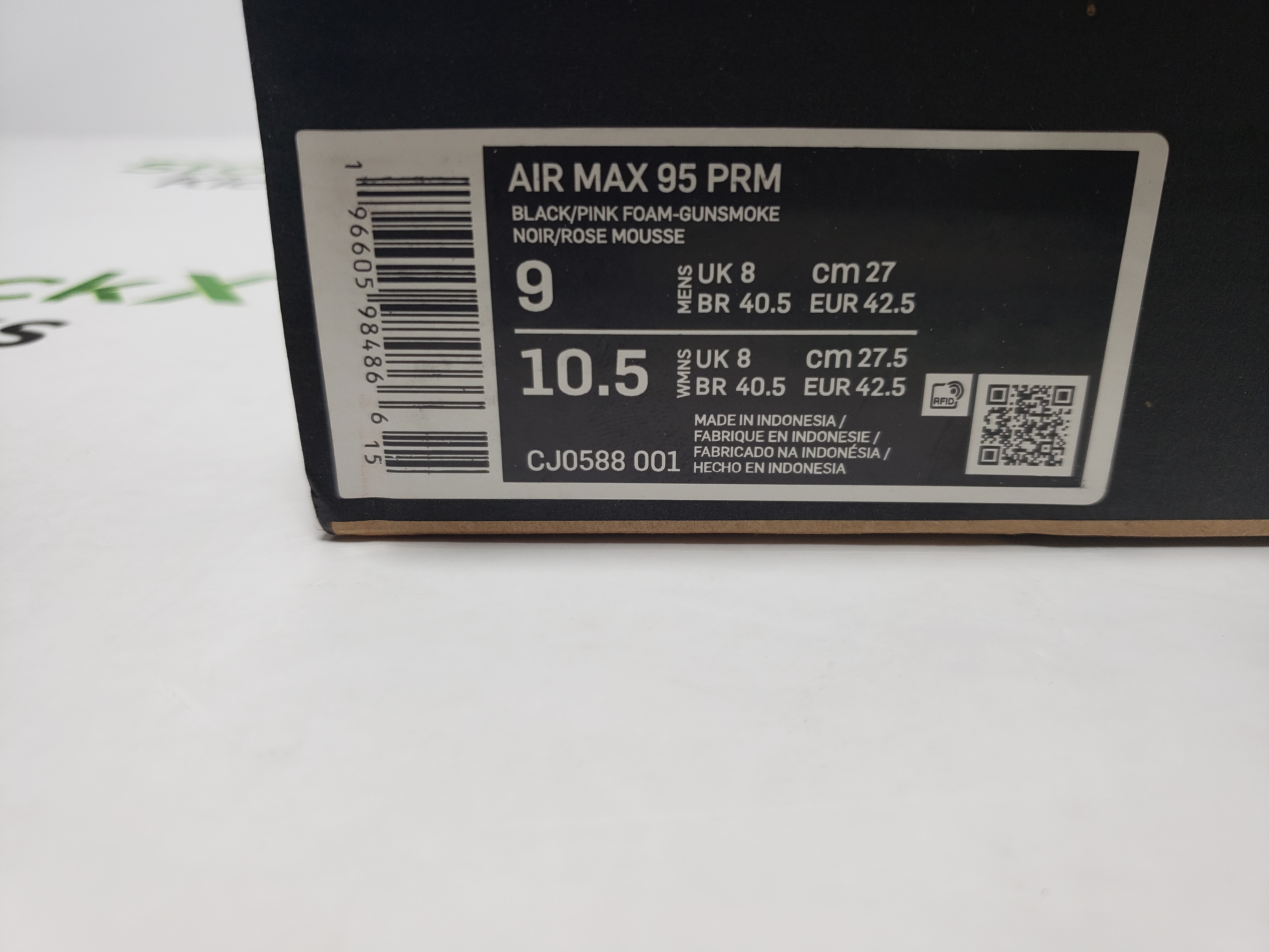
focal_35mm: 26
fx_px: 953
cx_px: 634
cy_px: 476
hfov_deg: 67.3
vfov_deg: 53.1
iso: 50
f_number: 1.5
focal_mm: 4.3
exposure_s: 1/374
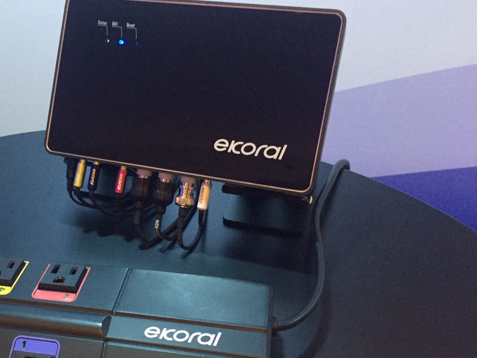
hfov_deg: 41.6
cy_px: 216
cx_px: 118
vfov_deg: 32.8
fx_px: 606
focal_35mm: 44
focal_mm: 4.15
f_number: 2.2
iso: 200
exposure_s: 1/30
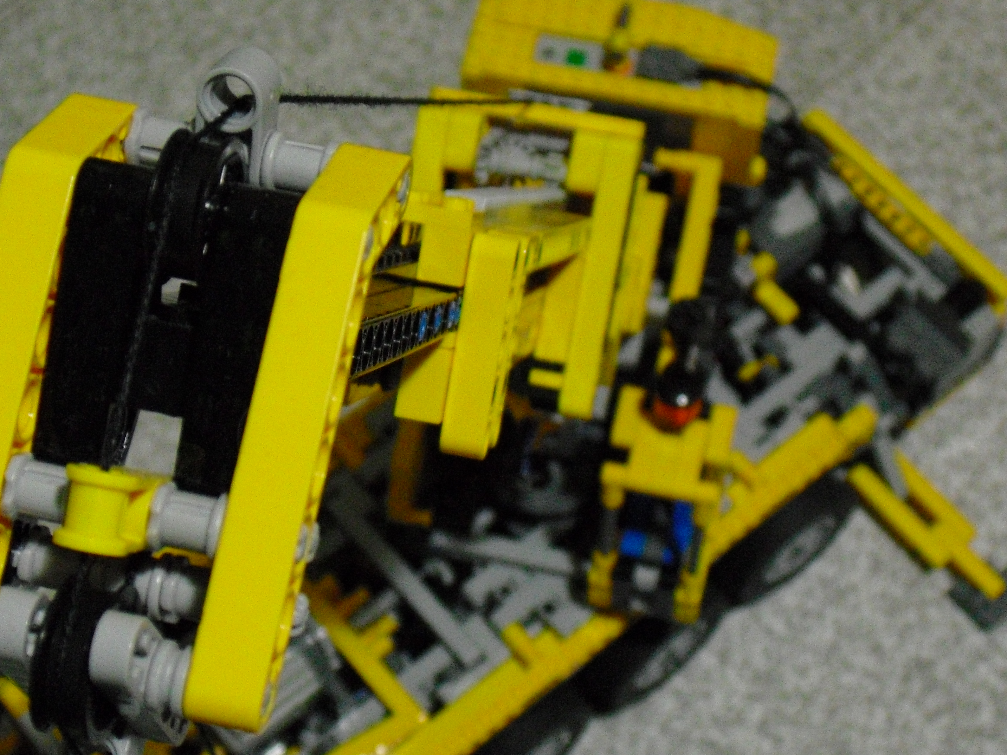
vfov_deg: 19.9
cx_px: 457
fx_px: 2153
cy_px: 425
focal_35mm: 74
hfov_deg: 26.3
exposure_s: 1/8
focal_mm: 9.4
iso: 800
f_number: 3.8
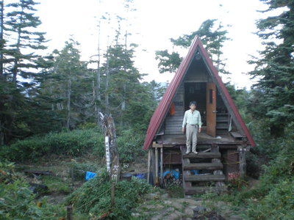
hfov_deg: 49.0
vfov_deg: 37.7
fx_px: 323
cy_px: 110
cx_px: 147
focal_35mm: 38
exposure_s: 1/49.7
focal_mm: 6.3
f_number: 3.1
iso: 200
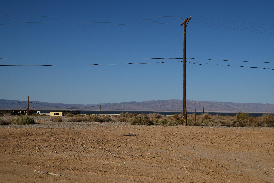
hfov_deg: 35.1
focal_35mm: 57
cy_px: 92
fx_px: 434
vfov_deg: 23.8
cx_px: 137
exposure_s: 1/1000
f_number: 13
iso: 200
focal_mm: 38
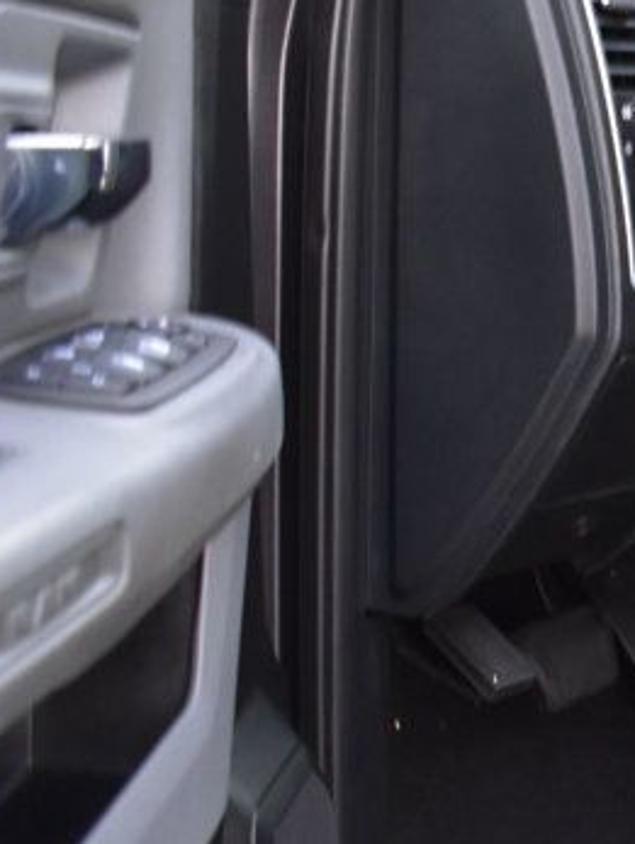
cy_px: 513
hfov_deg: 15.3
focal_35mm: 85
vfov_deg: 23.0
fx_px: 2075
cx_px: 1097
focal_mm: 20
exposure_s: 1/15
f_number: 5.6
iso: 1600
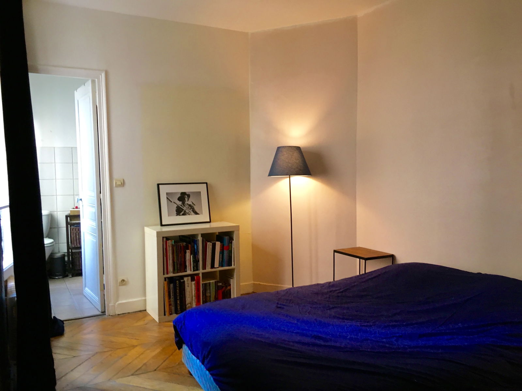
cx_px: 261
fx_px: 437
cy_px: 196
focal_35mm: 29
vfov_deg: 48.2
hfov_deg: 61.7
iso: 125
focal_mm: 4.15
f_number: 2.2
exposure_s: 1/33
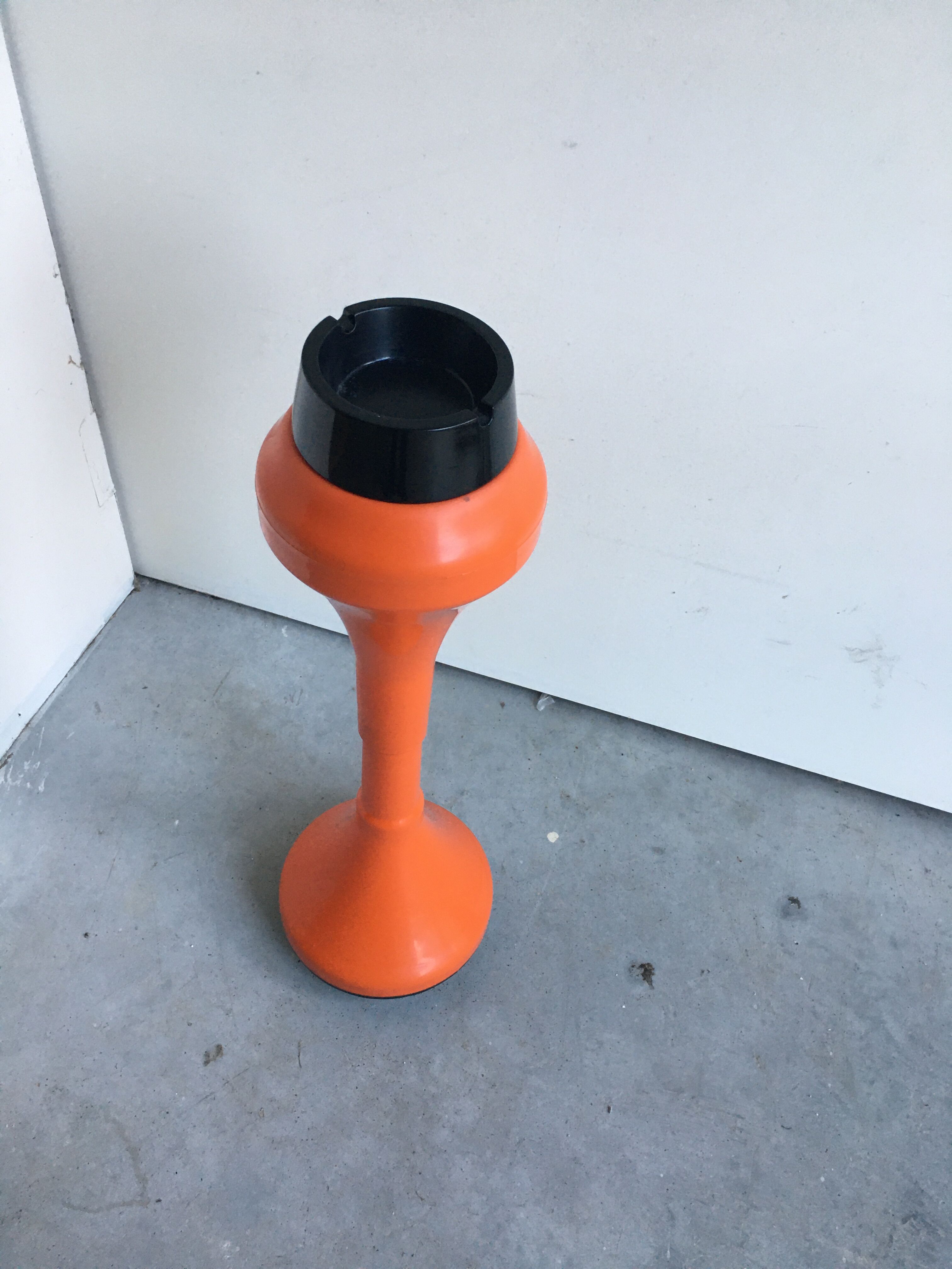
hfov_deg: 48.2
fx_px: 1063
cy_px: 634
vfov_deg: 61.7
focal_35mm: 29
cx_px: 476
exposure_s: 1/33
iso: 64
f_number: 2.2
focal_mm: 4.15
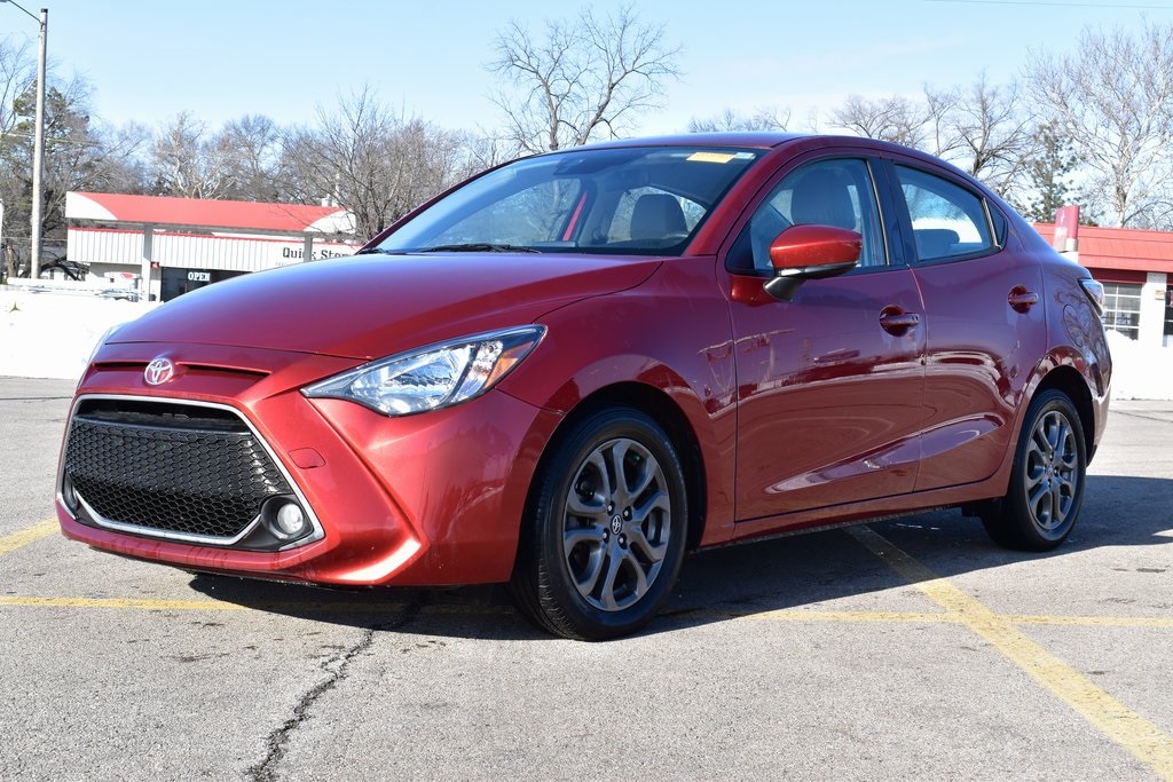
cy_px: 391
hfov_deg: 37.8
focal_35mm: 52
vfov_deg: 25.8
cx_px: 586
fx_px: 1711
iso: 400
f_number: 10
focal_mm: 35
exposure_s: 1/320
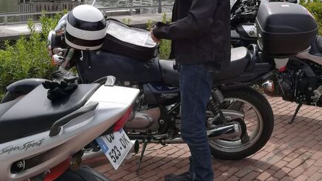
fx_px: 401
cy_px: 54
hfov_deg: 43.7
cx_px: 168
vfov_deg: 25.2
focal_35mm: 47
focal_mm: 3.83
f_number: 2.2
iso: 50
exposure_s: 1/1370
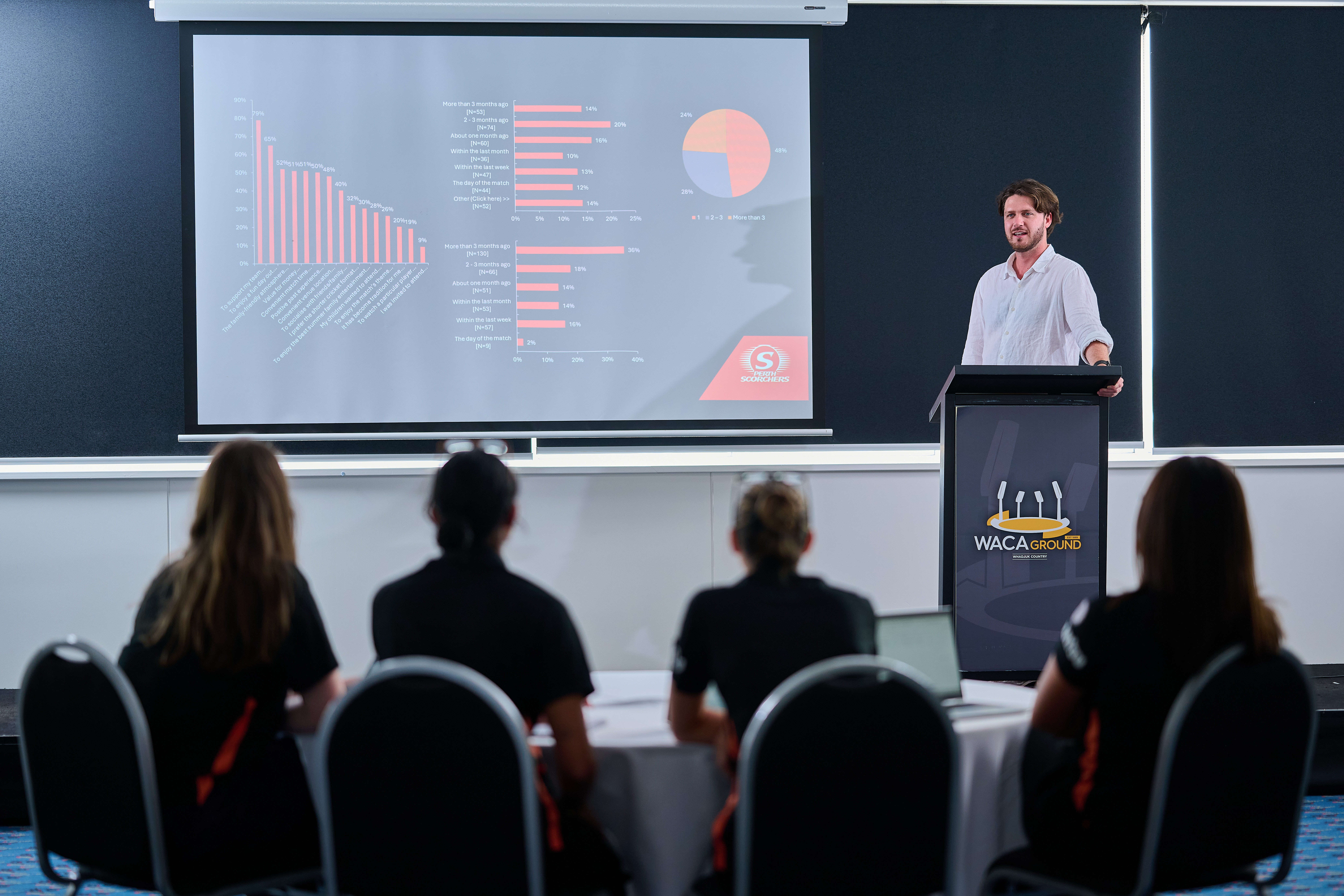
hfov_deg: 23.9
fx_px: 3173
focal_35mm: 85
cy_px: 448
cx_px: 672
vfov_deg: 16.1
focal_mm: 85
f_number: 1.8
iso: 320
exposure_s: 1/200
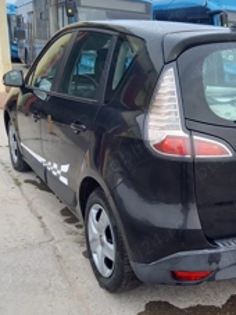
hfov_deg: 31.9
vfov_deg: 42.9
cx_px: 190
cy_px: 169
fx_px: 400
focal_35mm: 44
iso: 50
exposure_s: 1/100
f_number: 1.8
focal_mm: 4.65
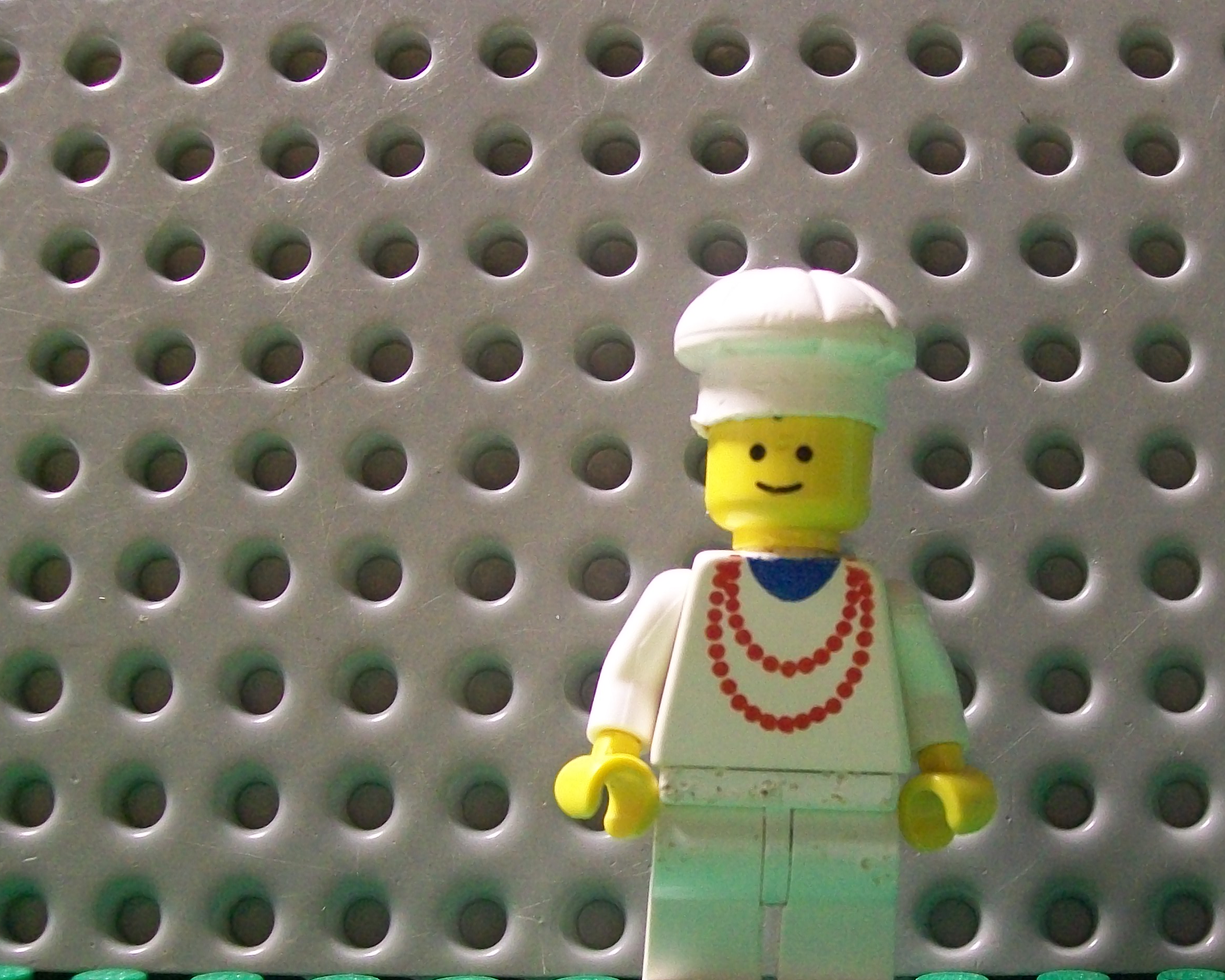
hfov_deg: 35.5
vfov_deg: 29.1
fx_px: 1885
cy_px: 545
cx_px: 858
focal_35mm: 52
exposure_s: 1/8
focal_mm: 6
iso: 200
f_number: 2.7
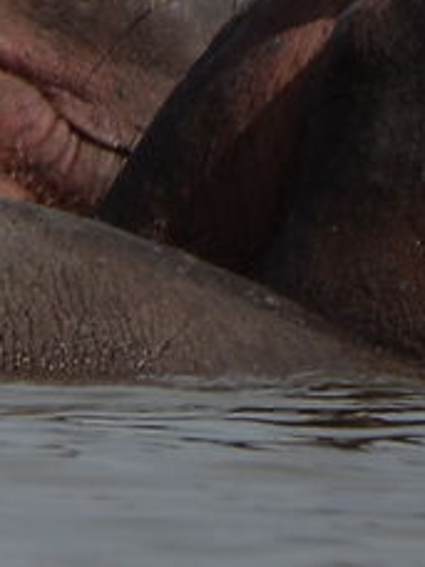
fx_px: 66413
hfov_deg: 0.4
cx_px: -2510
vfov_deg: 0.5
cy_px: -134
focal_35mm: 4057
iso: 100
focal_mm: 400
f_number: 5.6
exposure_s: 1/1000
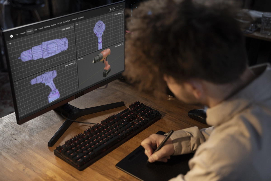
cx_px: 136
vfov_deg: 29.2
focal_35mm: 46
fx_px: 346
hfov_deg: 42.7
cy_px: 90
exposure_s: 1/160
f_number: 2.8
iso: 1600
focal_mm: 46
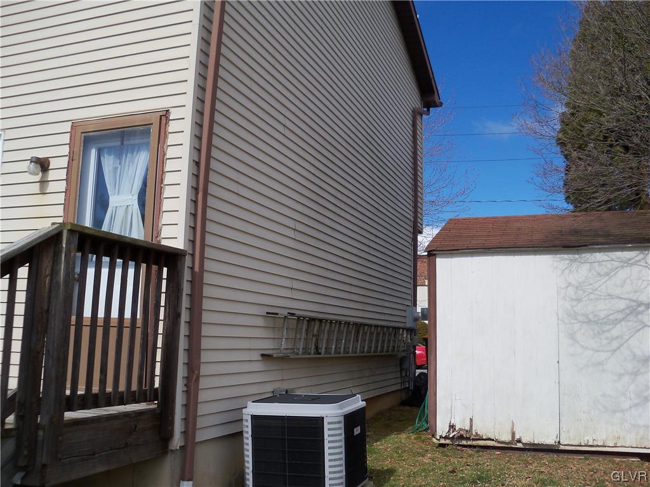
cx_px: 325
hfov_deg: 52.6
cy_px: 244
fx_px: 657
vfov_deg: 40.7
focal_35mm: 35
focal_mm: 6.2
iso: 80
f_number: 3.5
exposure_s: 1/1000
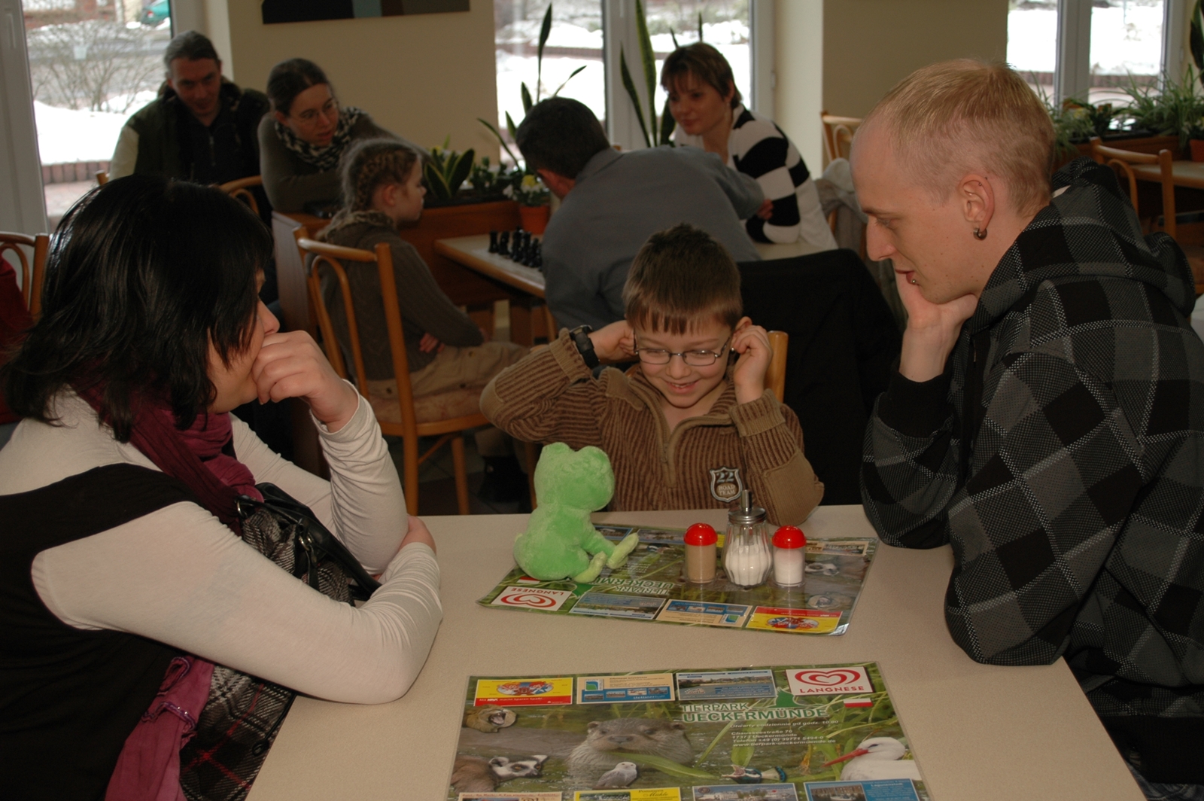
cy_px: 400
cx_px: 602
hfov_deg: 42.4
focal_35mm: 46
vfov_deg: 28.9
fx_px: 1554
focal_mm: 31
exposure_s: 1/60
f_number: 4.5
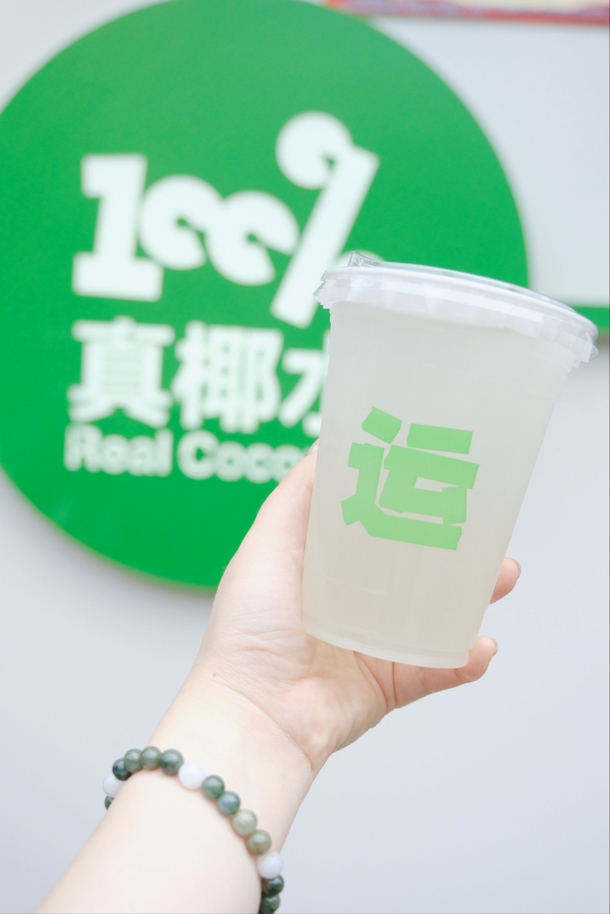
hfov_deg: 34.2
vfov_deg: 49.6
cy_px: 457
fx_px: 991
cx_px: 305
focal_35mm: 39
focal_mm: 26
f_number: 4
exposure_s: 1/2000
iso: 1250
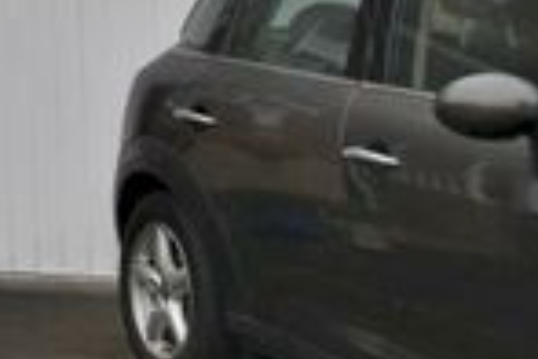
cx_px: -714
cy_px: -123
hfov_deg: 14.4
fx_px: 1494
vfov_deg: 13.2
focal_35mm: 100
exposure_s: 1/250
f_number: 7.1
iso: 200
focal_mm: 14
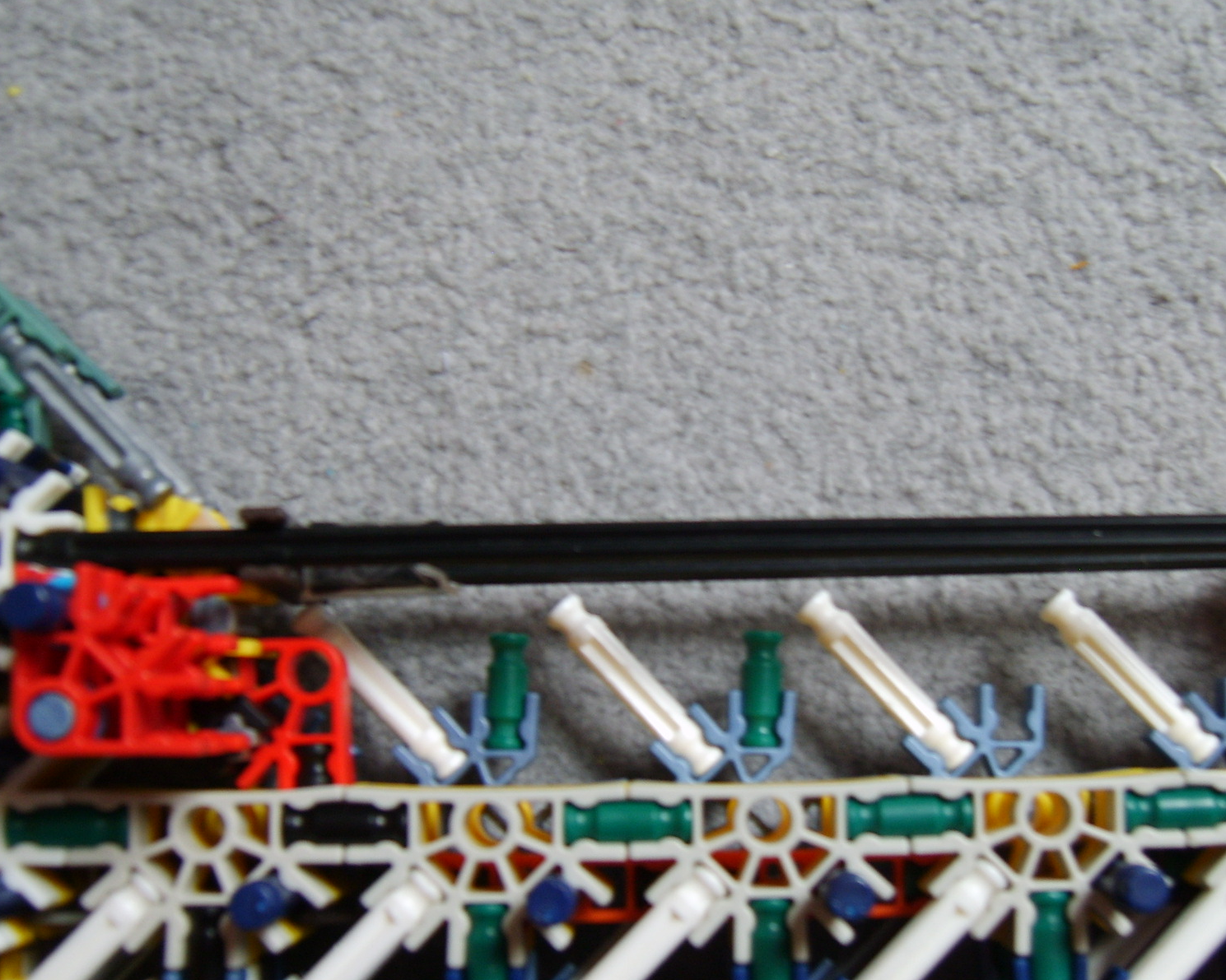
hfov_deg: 39.4
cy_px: 522
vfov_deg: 32.1
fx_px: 1705
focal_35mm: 47
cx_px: 729
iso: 54
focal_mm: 7.4
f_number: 2.8
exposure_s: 1/30
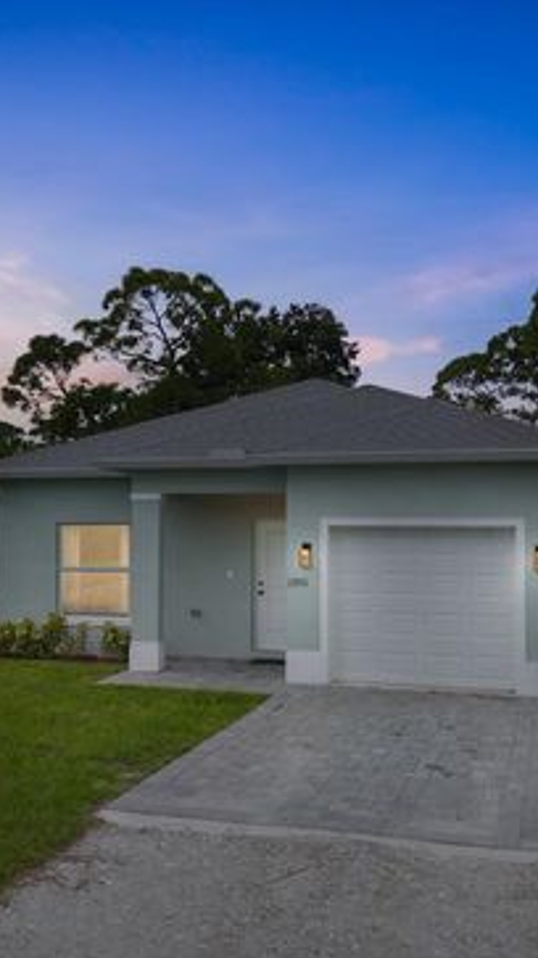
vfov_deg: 55.3
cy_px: 492
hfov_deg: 32.8
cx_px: 272
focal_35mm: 36
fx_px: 914
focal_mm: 8.67
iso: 200
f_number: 1.8
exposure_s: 1/320
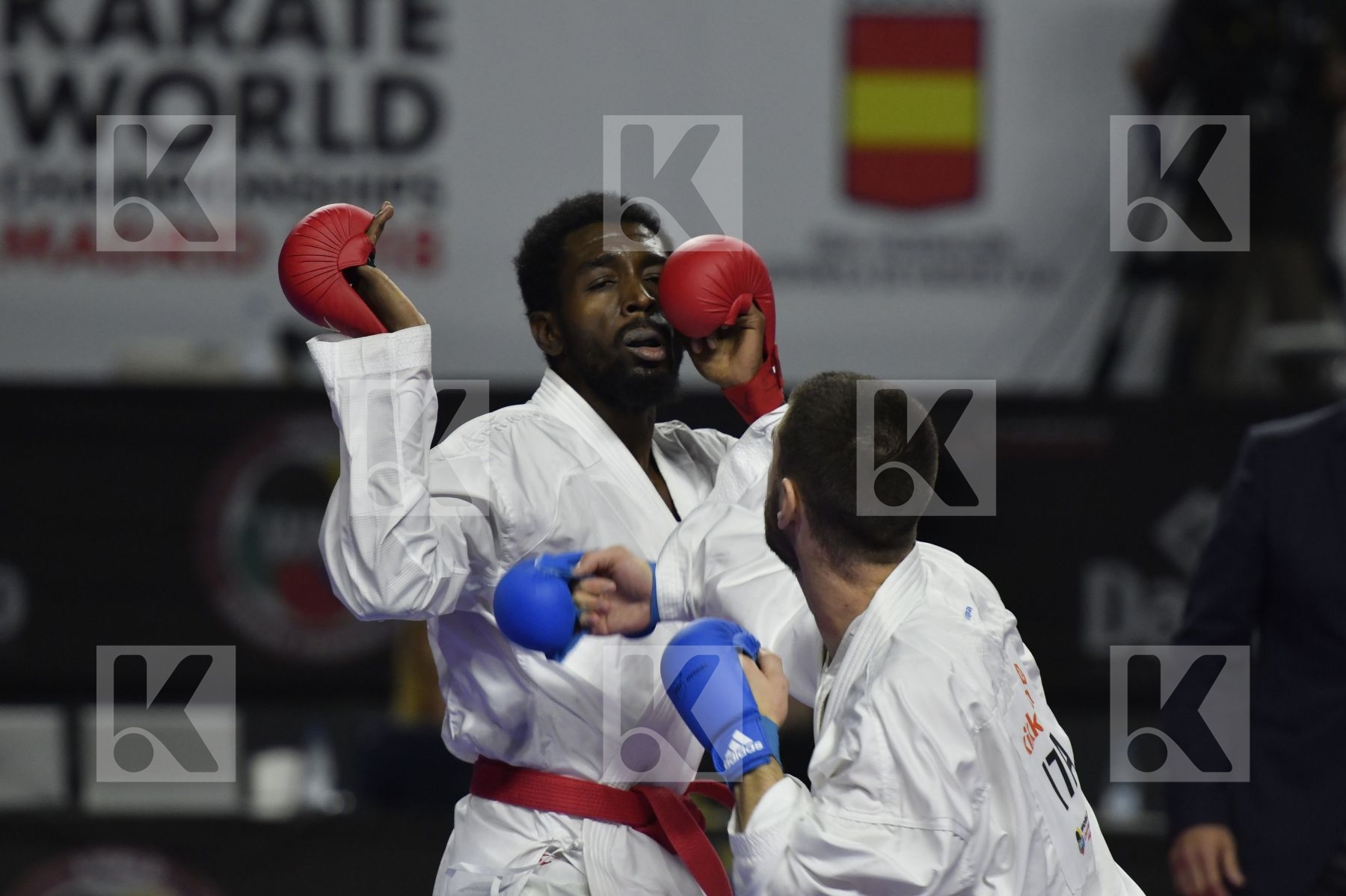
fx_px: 15694
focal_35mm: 420
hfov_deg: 4.9
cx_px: 673
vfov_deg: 3.3
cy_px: 448
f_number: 4
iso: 1250
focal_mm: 280
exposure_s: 1/800
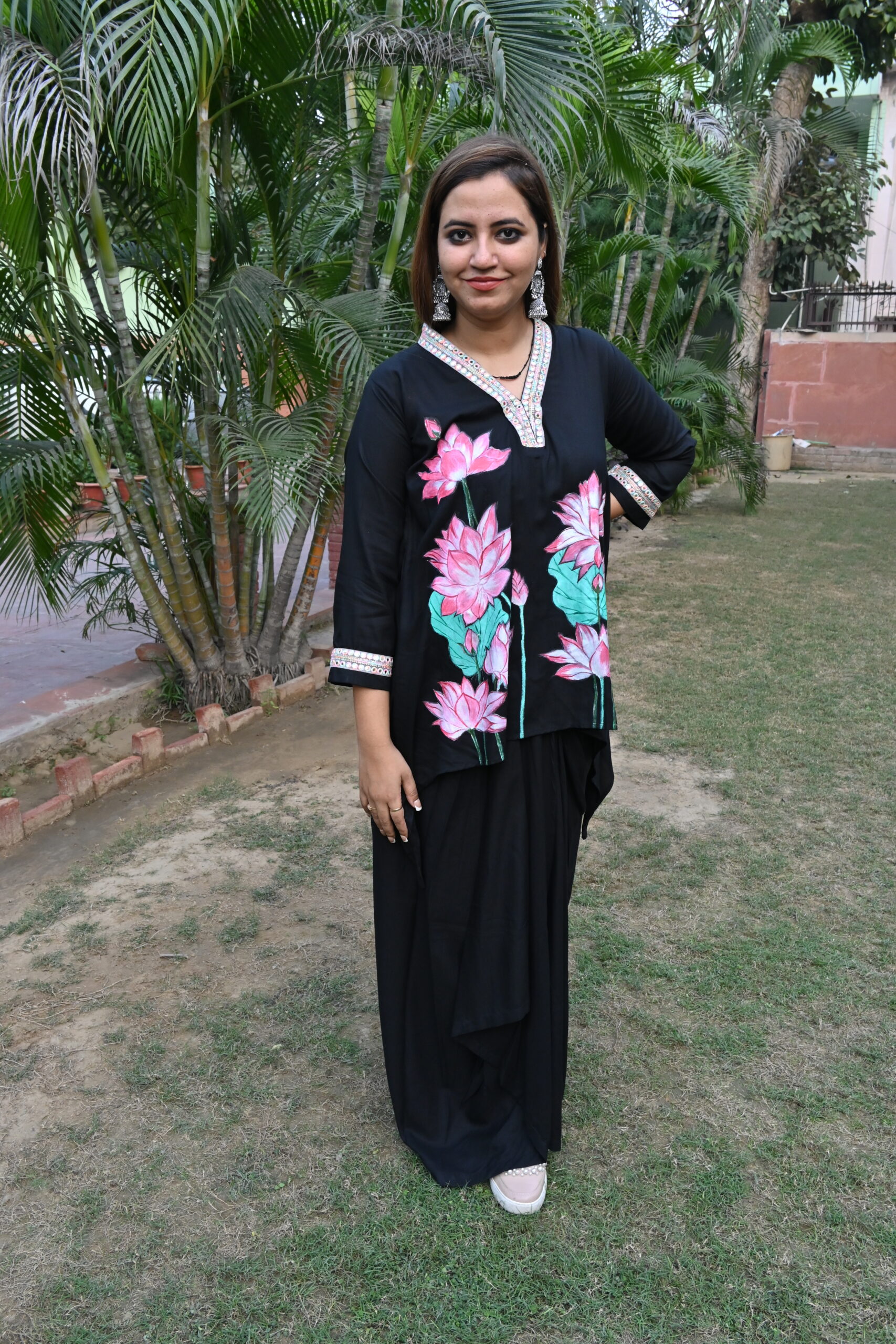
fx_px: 1092
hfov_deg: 44.6
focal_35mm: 29
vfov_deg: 63.2
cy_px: 672
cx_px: 448
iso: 500
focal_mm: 19.5
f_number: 6.3
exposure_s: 1/100
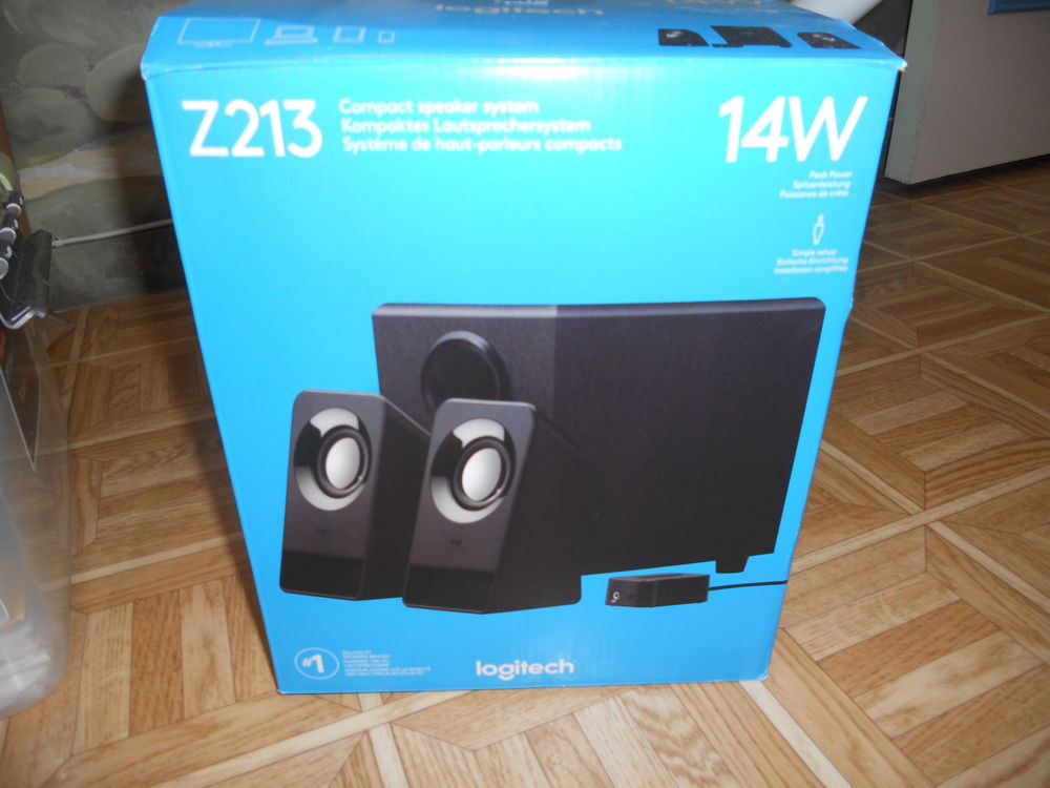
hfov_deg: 65.3
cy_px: 394
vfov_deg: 51.4
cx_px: 525
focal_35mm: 27
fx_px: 819
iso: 80
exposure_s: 1/25
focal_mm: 4.9
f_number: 3.2
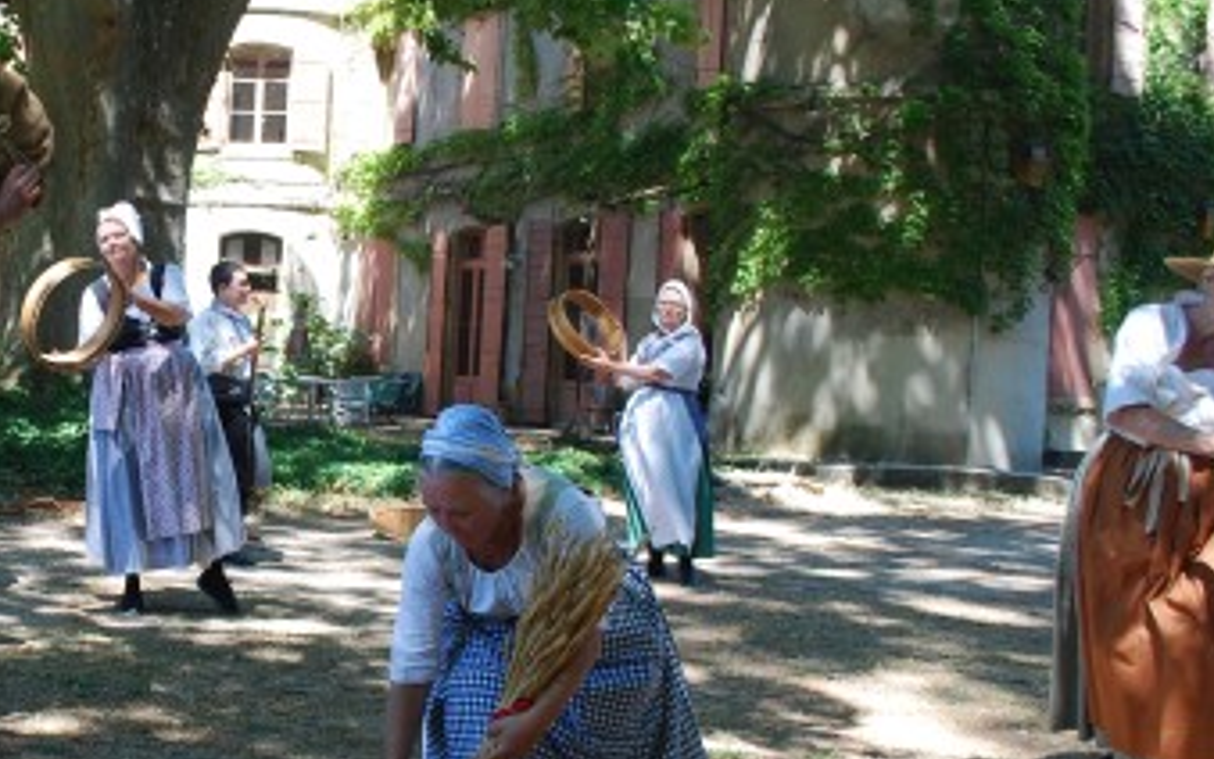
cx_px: 136
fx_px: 1721
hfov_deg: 36.6
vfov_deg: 24.9
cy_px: 396
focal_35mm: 52
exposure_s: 1/125
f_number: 5.6
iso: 180
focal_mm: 18
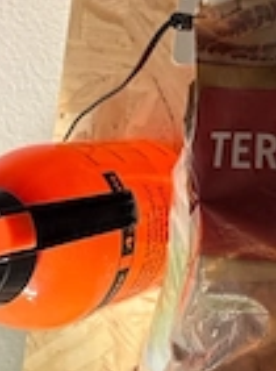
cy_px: 61
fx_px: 790
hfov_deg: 18.6
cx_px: 347
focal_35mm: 74
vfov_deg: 25.8
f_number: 1.6
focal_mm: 5.96
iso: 500
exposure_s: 1/25
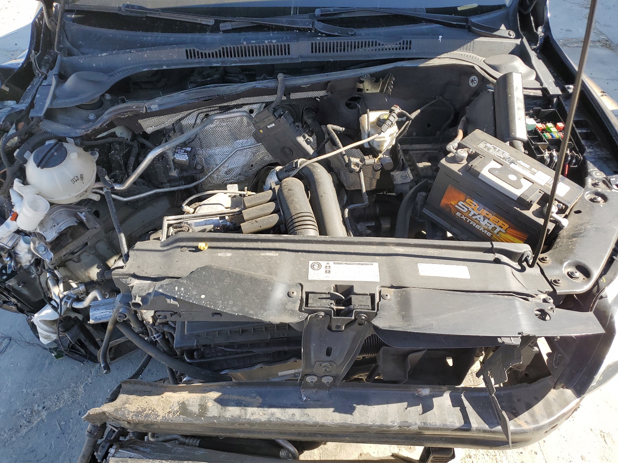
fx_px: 464
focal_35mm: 26
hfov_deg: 67.3
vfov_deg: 53.1
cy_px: 232
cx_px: 309
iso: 50
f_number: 1.5
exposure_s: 1/833
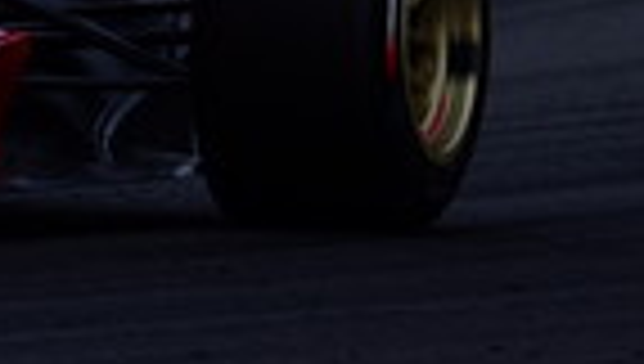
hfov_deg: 0.9
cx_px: -495
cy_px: -157
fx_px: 40556
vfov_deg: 0.5
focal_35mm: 2371
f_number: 4
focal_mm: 300
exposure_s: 1/640
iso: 100
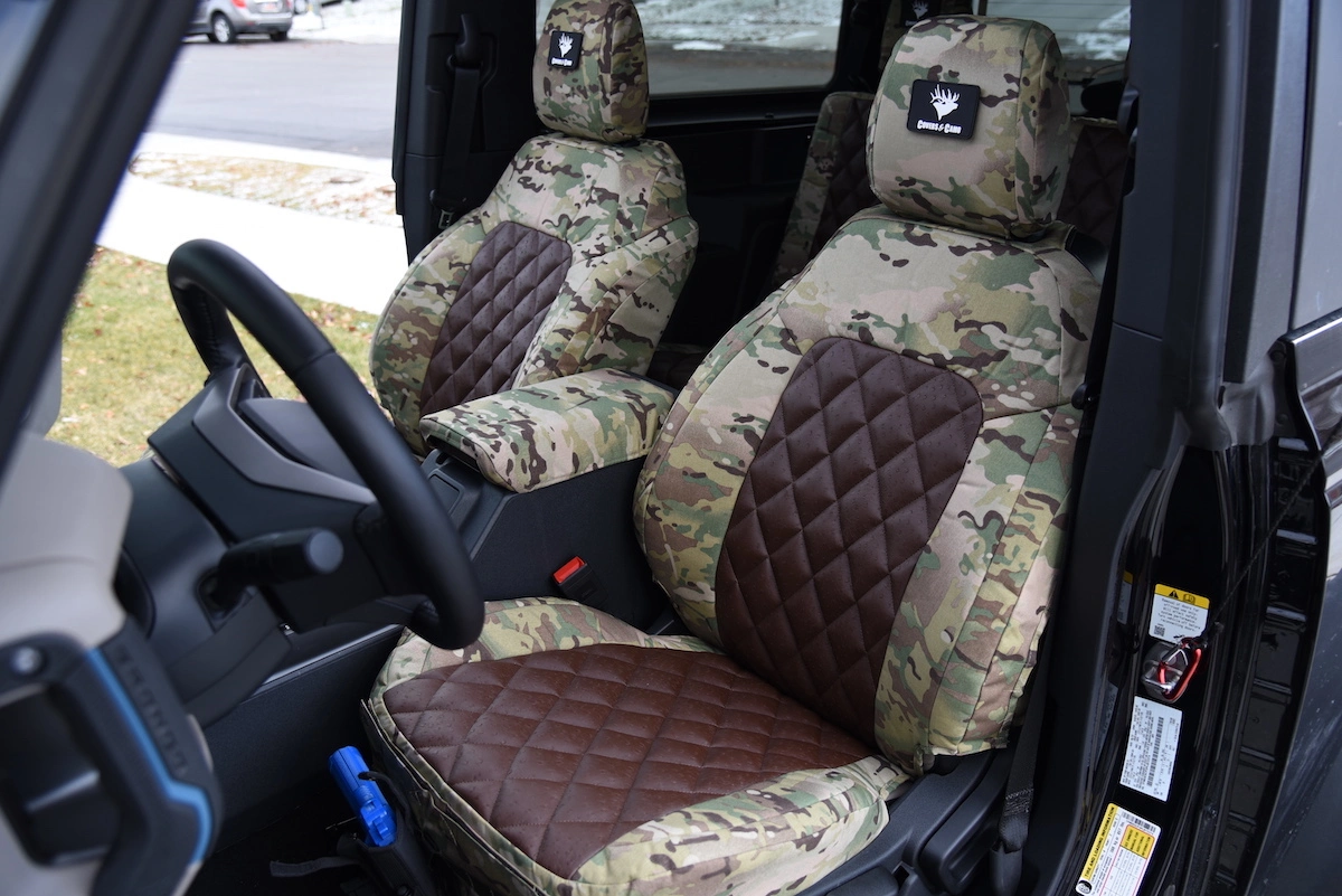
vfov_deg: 43.6
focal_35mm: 30
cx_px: 671
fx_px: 1119
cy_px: 448
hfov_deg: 61.9
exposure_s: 1/50
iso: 200
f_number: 4.5
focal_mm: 30
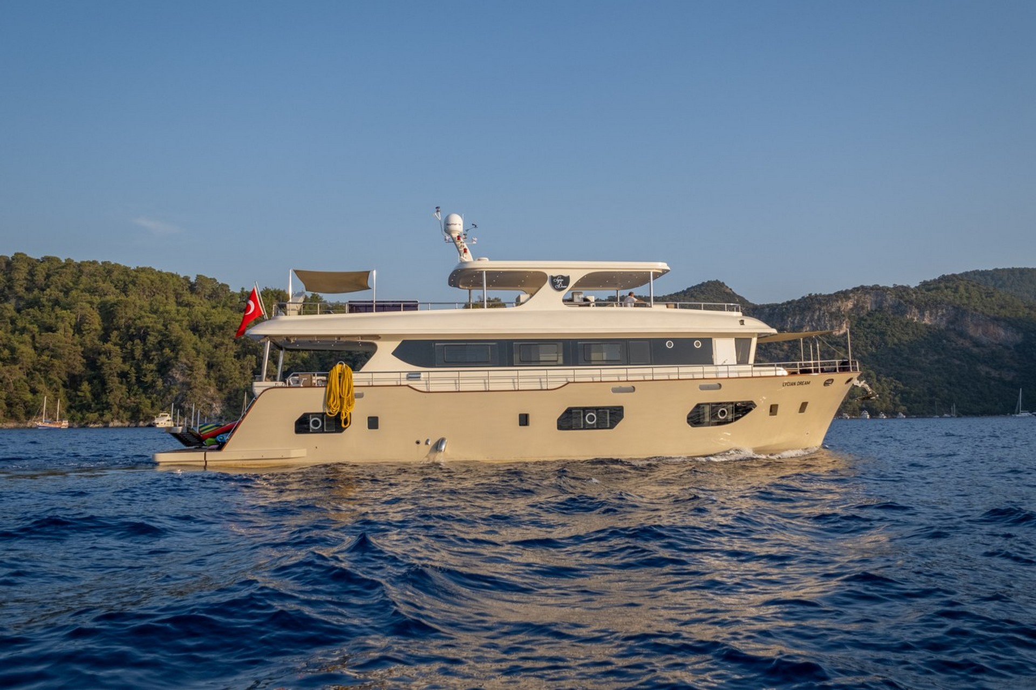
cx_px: 518
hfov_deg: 60.3
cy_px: 345
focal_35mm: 31
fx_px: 892
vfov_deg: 42.3
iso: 500
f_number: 4
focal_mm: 20.9
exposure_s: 1/2500
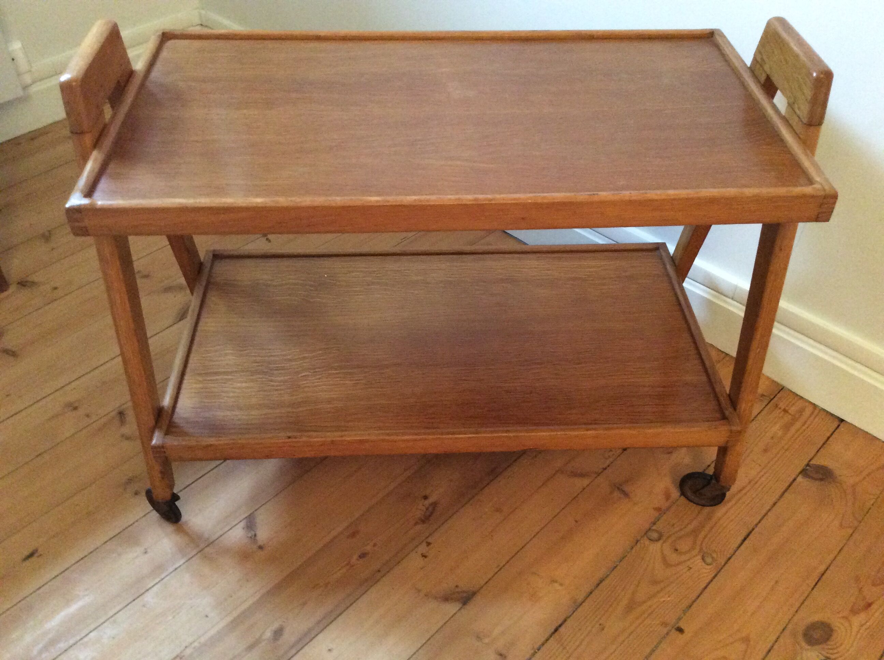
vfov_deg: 44.1
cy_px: 330
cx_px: 442
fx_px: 816
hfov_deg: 56.9
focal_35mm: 32
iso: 400
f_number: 2.4
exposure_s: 1/17
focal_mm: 3.3
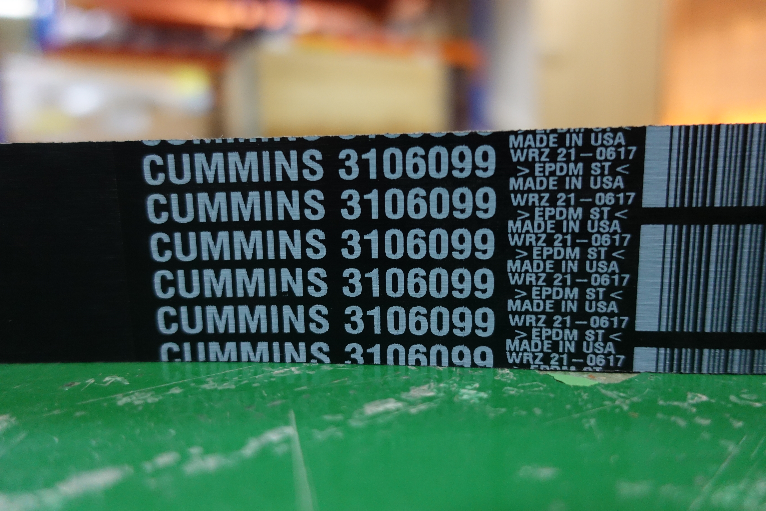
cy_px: 256
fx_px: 511
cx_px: 383
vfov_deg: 53.1
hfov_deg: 73.7
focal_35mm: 24
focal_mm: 8.8
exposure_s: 1/30
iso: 800
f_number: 1.8
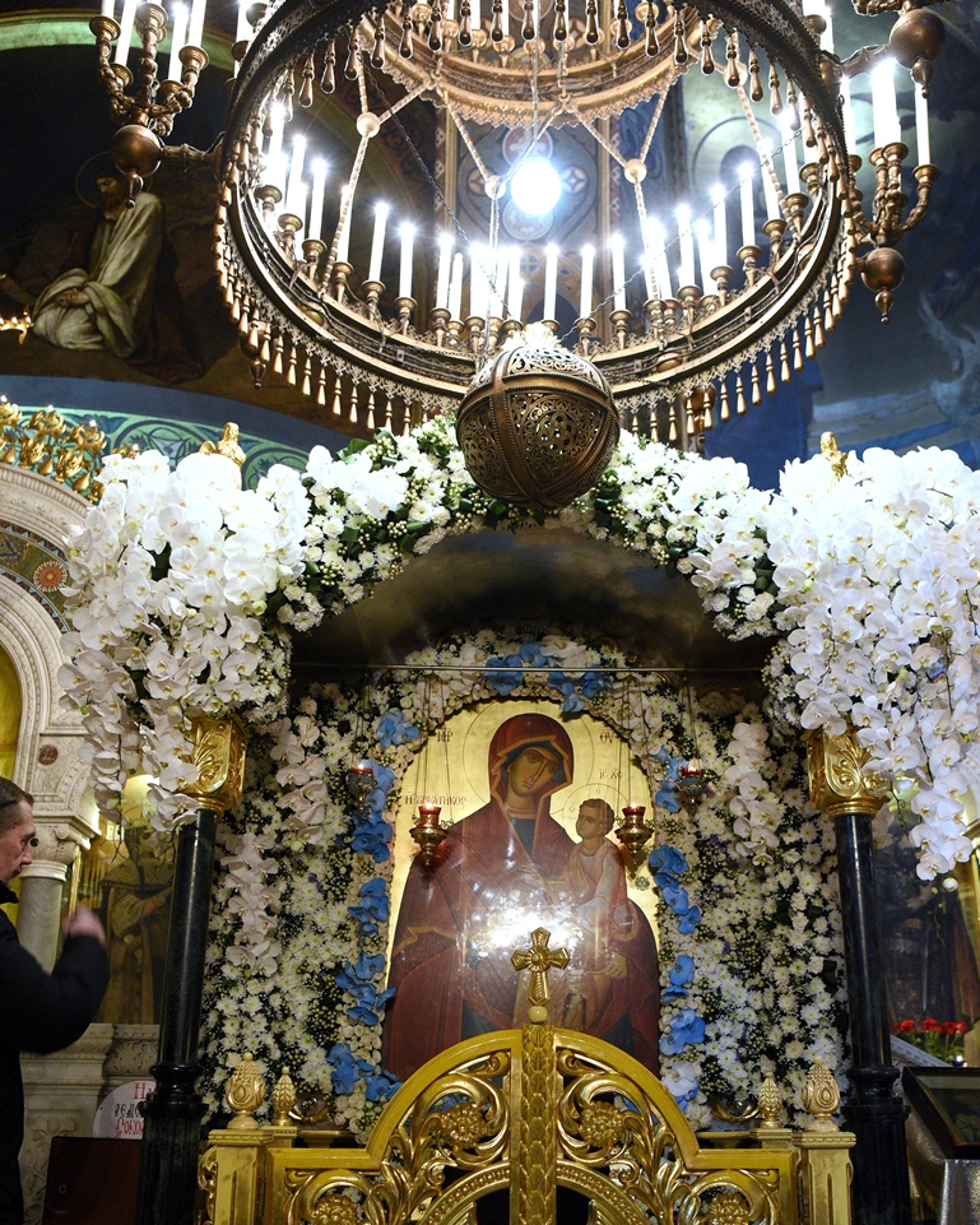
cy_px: 728
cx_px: 537
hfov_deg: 48.4
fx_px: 1087
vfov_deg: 58.3
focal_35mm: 30
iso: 4000
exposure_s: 1/50
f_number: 2.8
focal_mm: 24
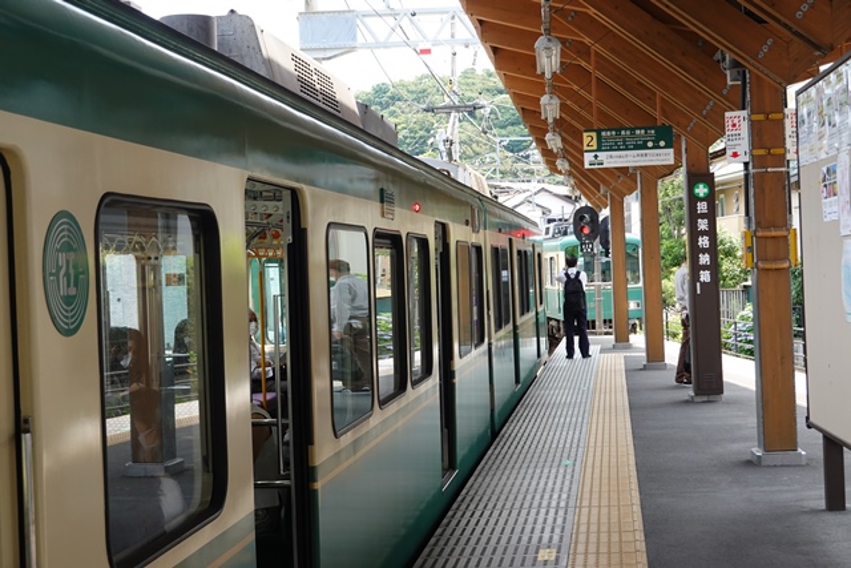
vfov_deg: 21.9
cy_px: 284
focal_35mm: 62
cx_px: 426
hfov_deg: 32.4
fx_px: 1466
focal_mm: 22.92
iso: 320
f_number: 4.5
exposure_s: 1/250
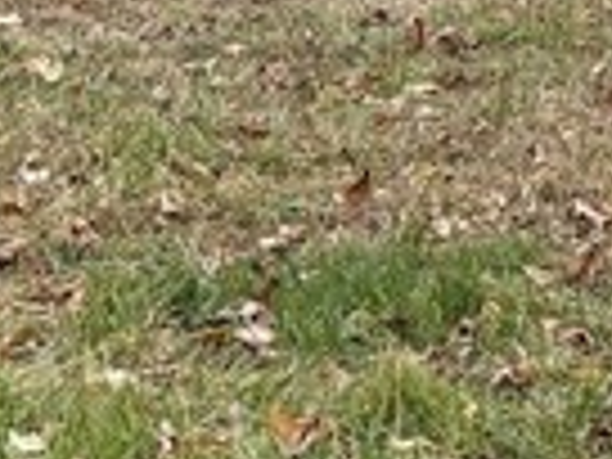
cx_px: 1094
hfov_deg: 9.6
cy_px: -752
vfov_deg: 7.0
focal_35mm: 196
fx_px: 3465
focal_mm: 5.96
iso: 50
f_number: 1.6
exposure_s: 1/629
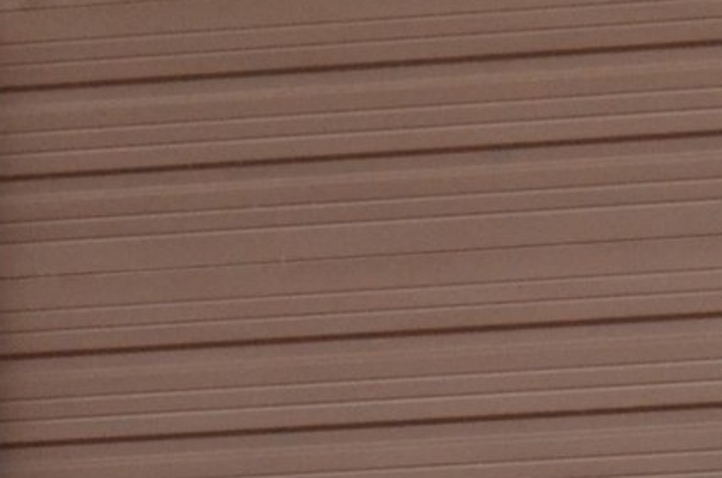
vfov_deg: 2.0
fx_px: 13306
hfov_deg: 3.1
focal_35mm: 665
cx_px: 1133
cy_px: 1087
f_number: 5
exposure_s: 1/500
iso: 1400
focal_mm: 75
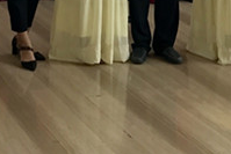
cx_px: 92
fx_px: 732
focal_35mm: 114
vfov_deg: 10.8
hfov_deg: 17.9
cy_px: -170
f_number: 1.8
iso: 20
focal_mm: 3.99
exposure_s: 1/213
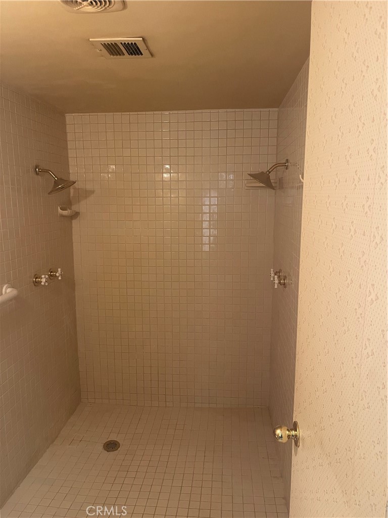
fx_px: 374
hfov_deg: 54.9
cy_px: 259
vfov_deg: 69.4
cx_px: 194
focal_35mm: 25
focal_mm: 5.1
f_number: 1.6
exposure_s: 1/60
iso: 320
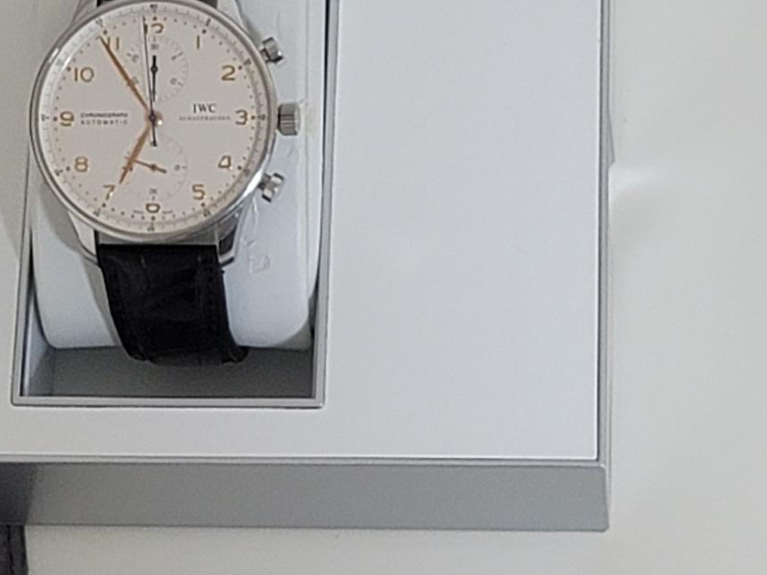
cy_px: 184
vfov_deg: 38.2
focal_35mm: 37
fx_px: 820
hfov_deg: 49.1
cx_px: 243
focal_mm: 7
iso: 250
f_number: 1.8
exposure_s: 1/60
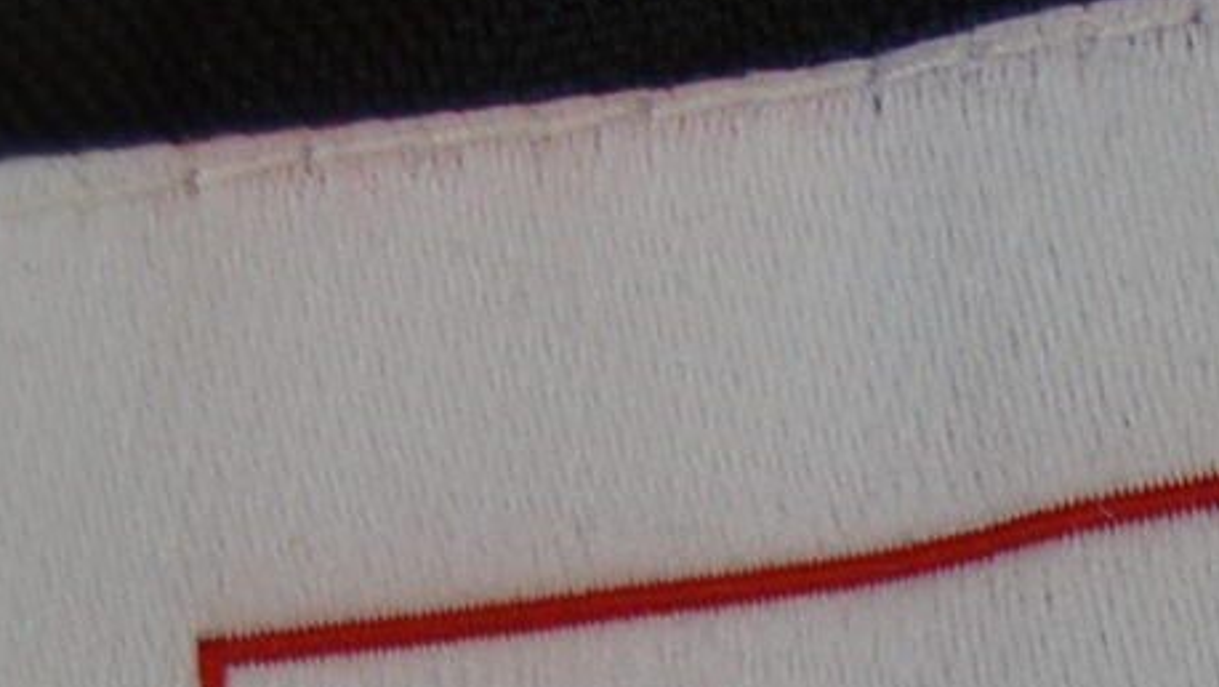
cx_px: 1339
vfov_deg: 3.7
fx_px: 10329
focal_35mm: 319
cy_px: 2261
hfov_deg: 6.7
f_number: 4.2
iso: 200
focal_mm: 31
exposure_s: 1/200
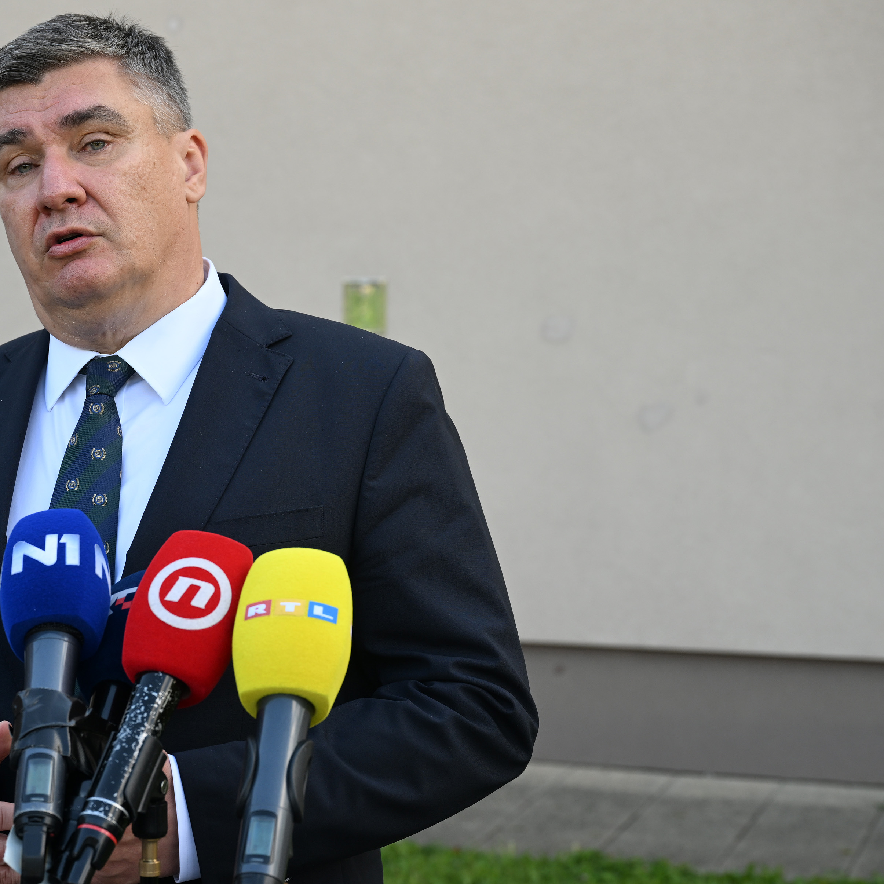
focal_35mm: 79
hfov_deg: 21.8
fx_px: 2282
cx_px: 237
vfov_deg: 21.9
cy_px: 442
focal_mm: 56
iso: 250
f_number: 5.6
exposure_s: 1/250
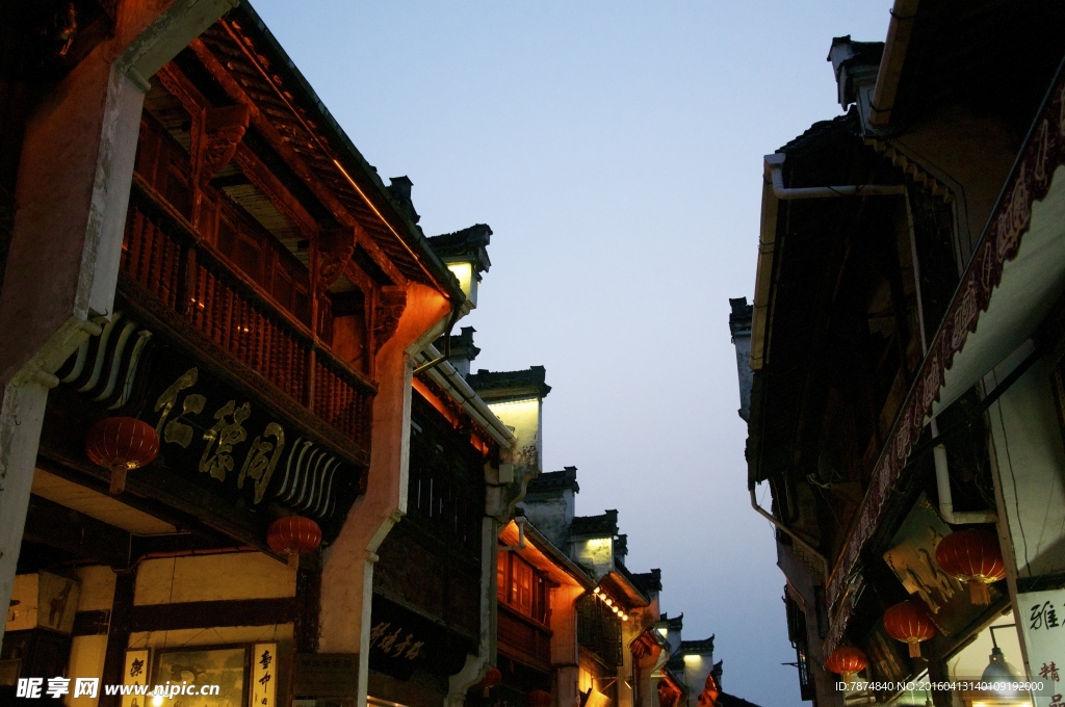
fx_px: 1152
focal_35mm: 39
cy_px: 354
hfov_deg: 49.6
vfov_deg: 34.1
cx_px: 532
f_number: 4.5
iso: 2000
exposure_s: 1/100
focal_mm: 26
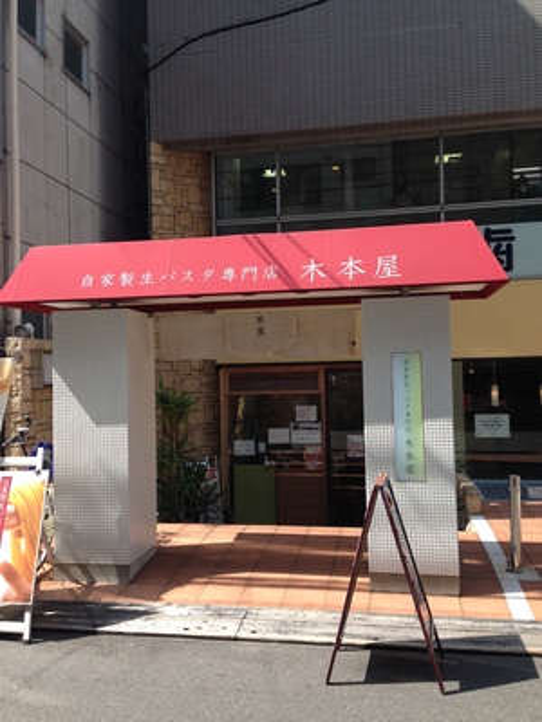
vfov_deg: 55.4
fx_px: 689
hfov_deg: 42.9
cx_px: 271
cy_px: 361
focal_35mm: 33
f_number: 2.4
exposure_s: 1/602
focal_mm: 4.12
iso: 50
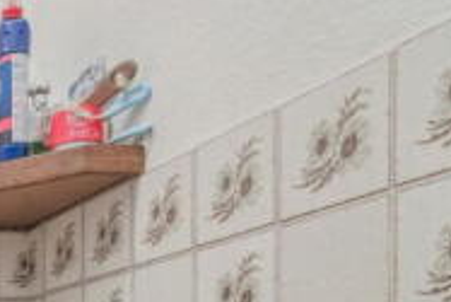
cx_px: -235
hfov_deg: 25.8
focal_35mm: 56
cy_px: 412
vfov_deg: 21.5
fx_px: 702
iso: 640
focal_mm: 16
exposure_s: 1/6
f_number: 5.6
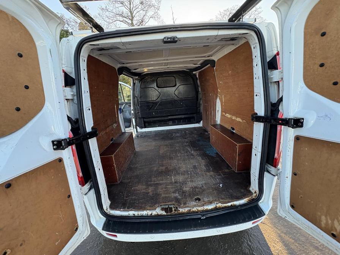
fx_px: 138
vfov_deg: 85.7
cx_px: 170
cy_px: 128
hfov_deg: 102.1
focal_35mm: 14
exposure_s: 1/116
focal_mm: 2.22
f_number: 2.2
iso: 125
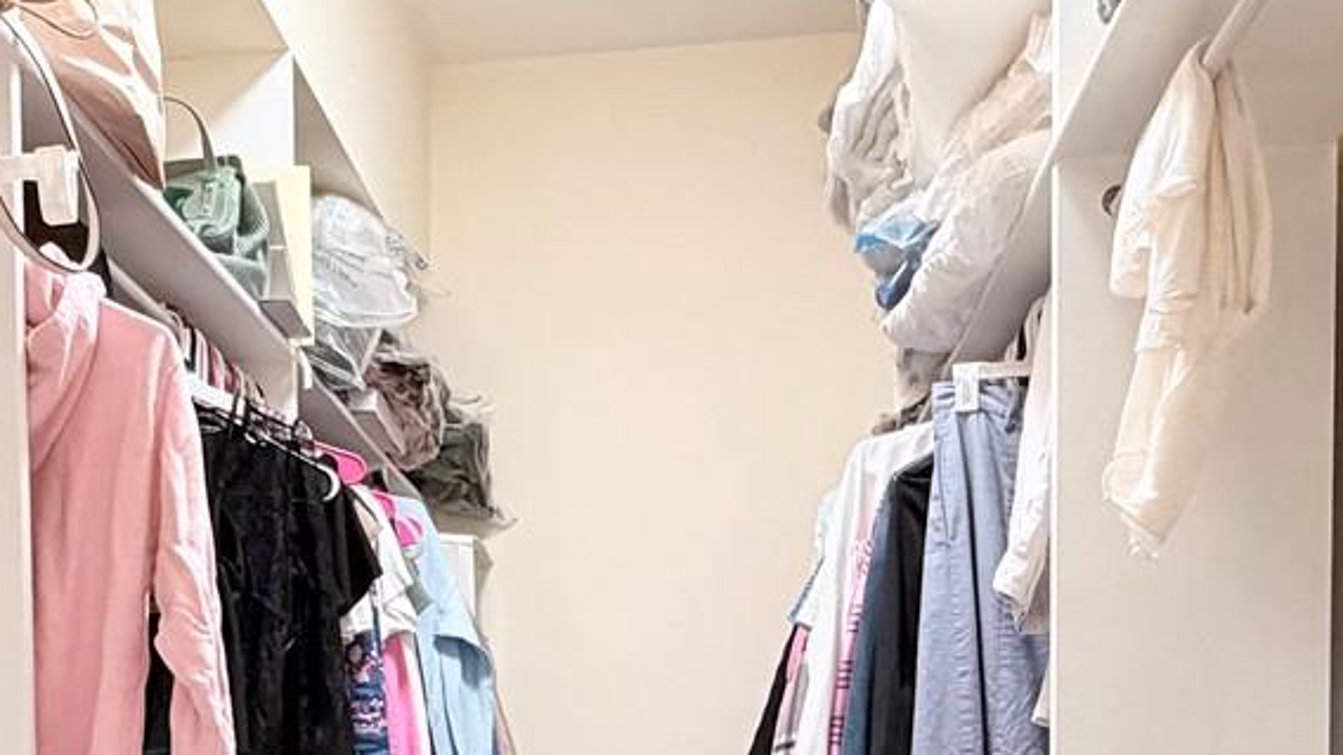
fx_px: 1531
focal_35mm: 43
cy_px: 897
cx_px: 553
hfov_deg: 47.2
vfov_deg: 25.1
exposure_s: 1/60
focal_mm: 2.22
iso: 400
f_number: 2.2
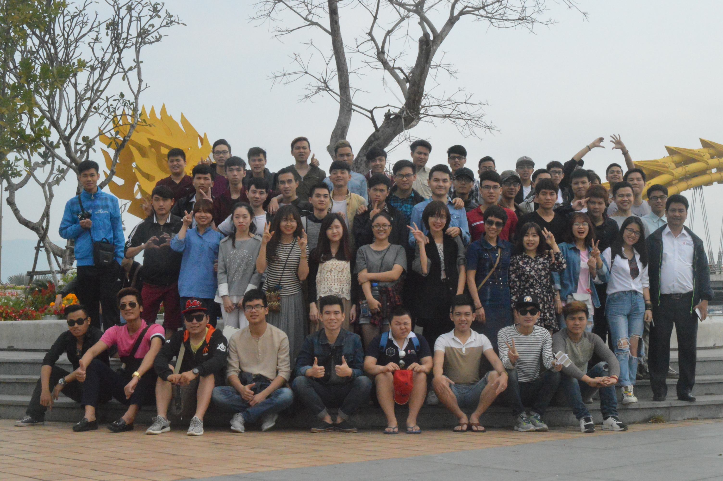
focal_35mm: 60
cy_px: 240
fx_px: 1204
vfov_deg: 22.6
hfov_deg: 33.4
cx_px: 362
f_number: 22
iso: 6400
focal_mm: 40
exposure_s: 1/2000
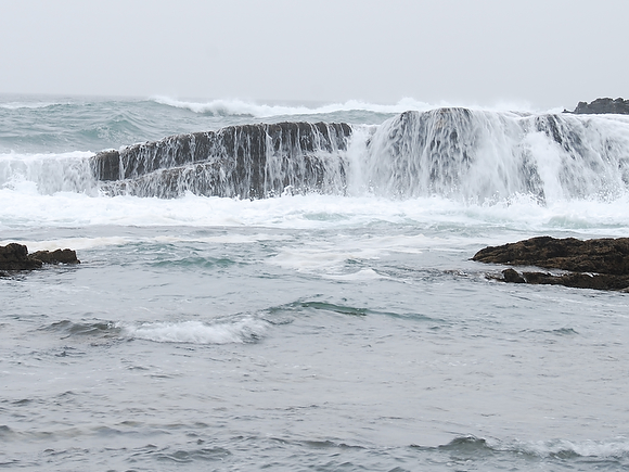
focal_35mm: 153
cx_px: 300
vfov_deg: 9.7
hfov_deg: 12.9
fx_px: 2780
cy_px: 130
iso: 100
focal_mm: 60
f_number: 11
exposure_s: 1/50
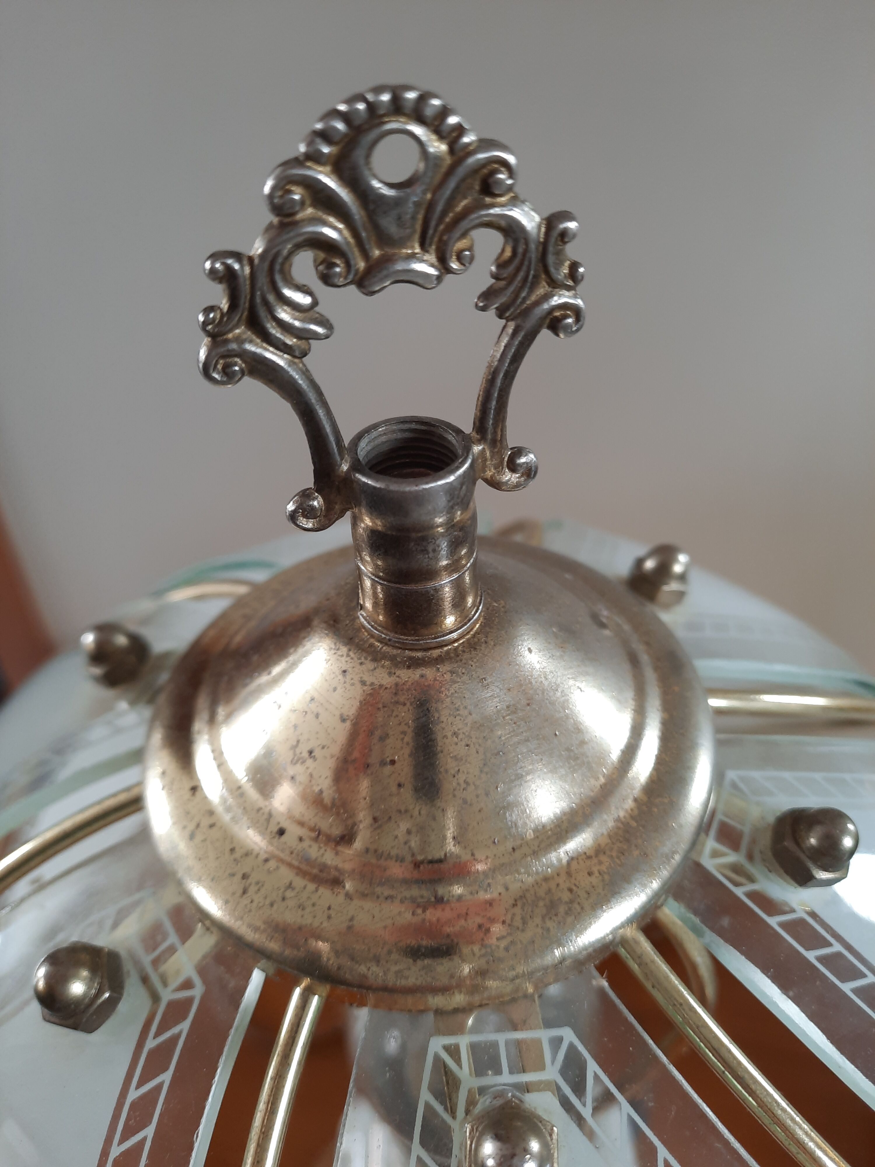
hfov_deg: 54.9
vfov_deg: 69.4
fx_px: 843
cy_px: 584
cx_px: 438
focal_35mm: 25
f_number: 2
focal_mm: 4.6
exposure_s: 1/50
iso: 160
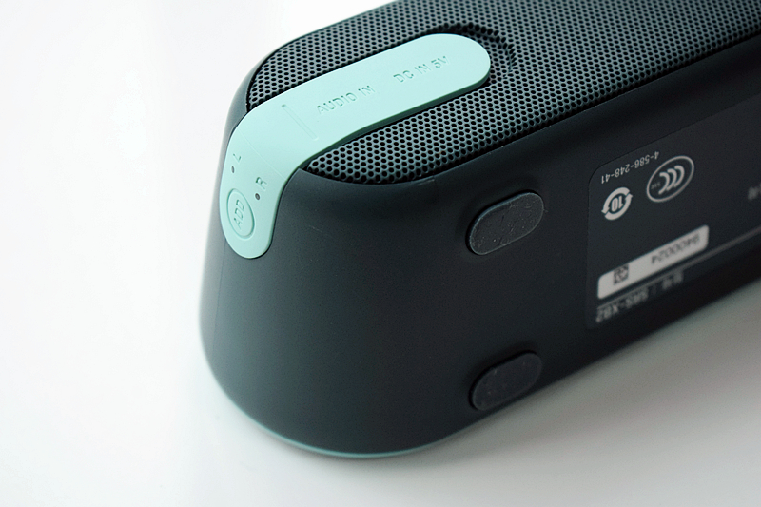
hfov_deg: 24.6
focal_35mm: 82
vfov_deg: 16.5
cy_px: 254
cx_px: 380
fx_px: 1743
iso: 1600
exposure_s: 1/125
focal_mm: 55
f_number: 5.6
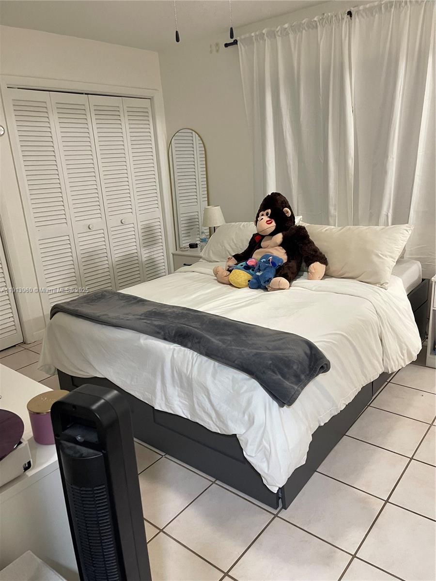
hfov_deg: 54.9
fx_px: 420
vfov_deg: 69.4
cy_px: 290
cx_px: 218
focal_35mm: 25
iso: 320
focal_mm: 5.1
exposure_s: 1/60
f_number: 1.6
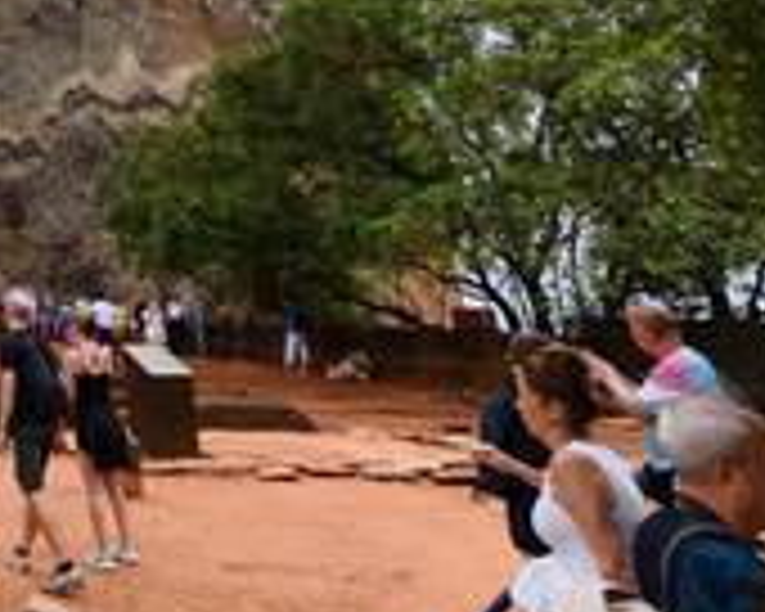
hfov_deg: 32.2
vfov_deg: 29.3
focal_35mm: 44
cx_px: -220
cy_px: -126
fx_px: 996
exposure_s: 1/1200
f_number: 2
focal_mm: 1.82
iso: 50
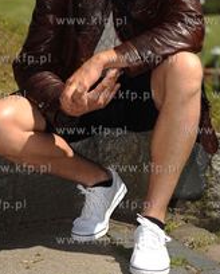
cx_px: 101
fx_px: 1266
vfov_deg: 12.3
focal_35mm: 156
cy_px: 56
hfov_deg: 9.9
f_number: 5.6
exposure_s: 1/1000
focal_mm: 85
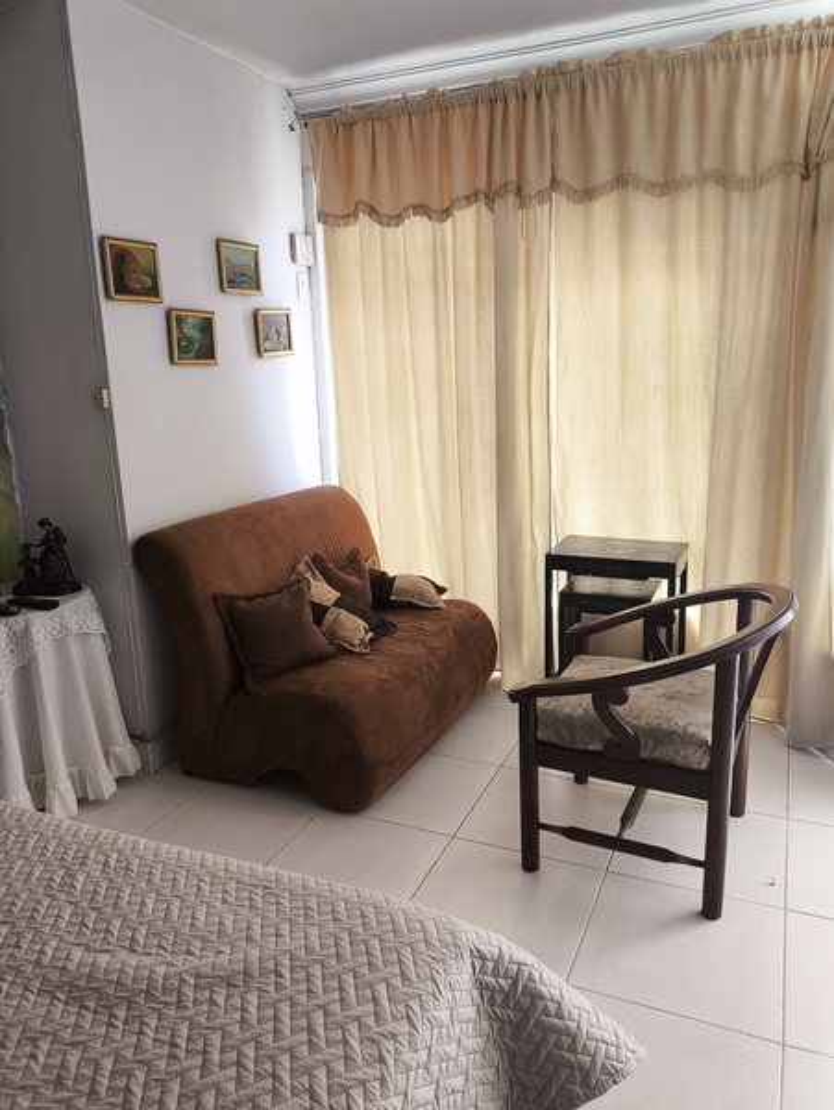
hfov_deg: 54.9
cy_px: 555
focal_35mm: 25
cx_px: 417
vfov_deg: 69.3
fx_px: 802
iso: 160
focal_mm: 4.71
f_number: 1.7
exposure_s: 1/60
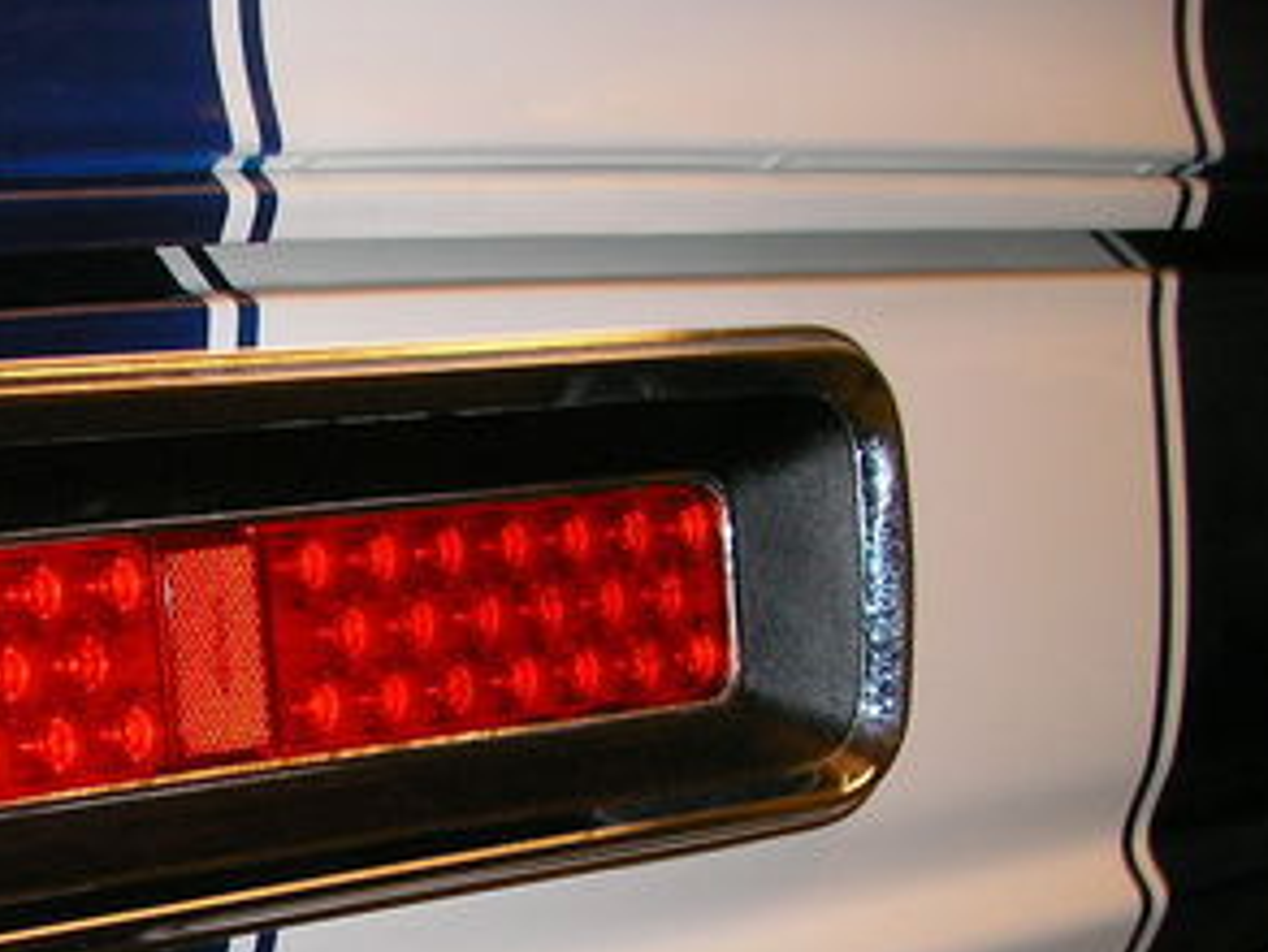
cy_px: 861
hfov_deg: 22.5
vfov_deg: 17.5
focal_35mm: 83
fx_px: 3042
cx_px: -52
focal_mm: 6.3
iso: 100
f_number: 3.5
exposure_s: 1/40
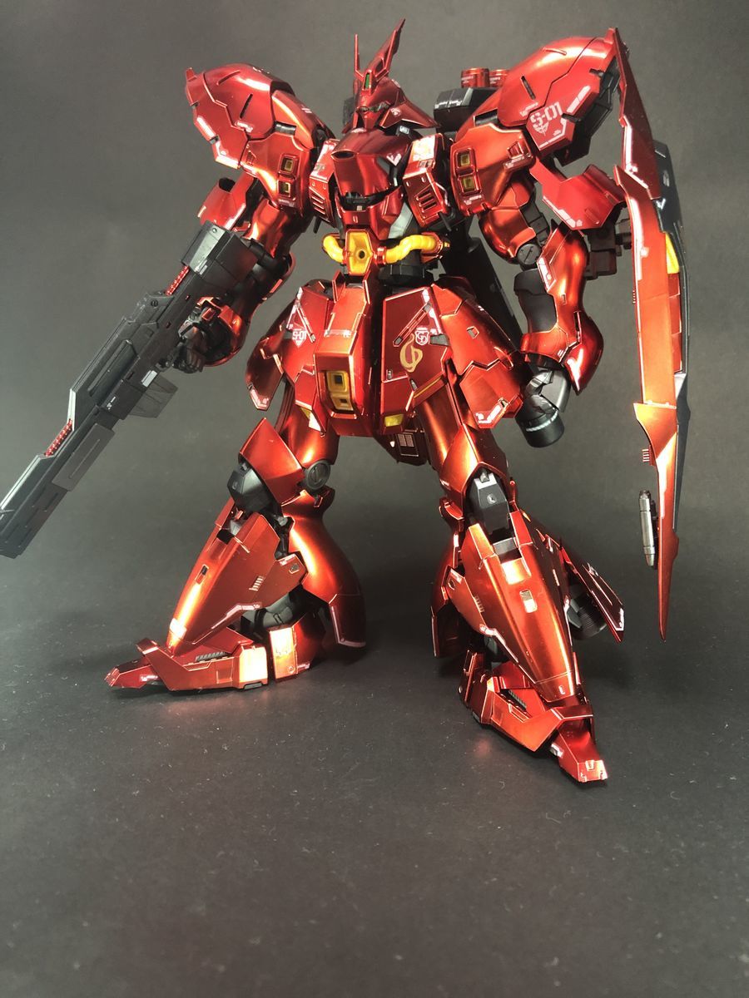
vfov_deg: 63.4
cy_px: 499
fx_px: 808
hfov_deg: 49.7
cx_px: 374
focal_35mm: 28
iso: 80
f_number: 1.8
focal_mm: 3.99
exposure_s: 1/6
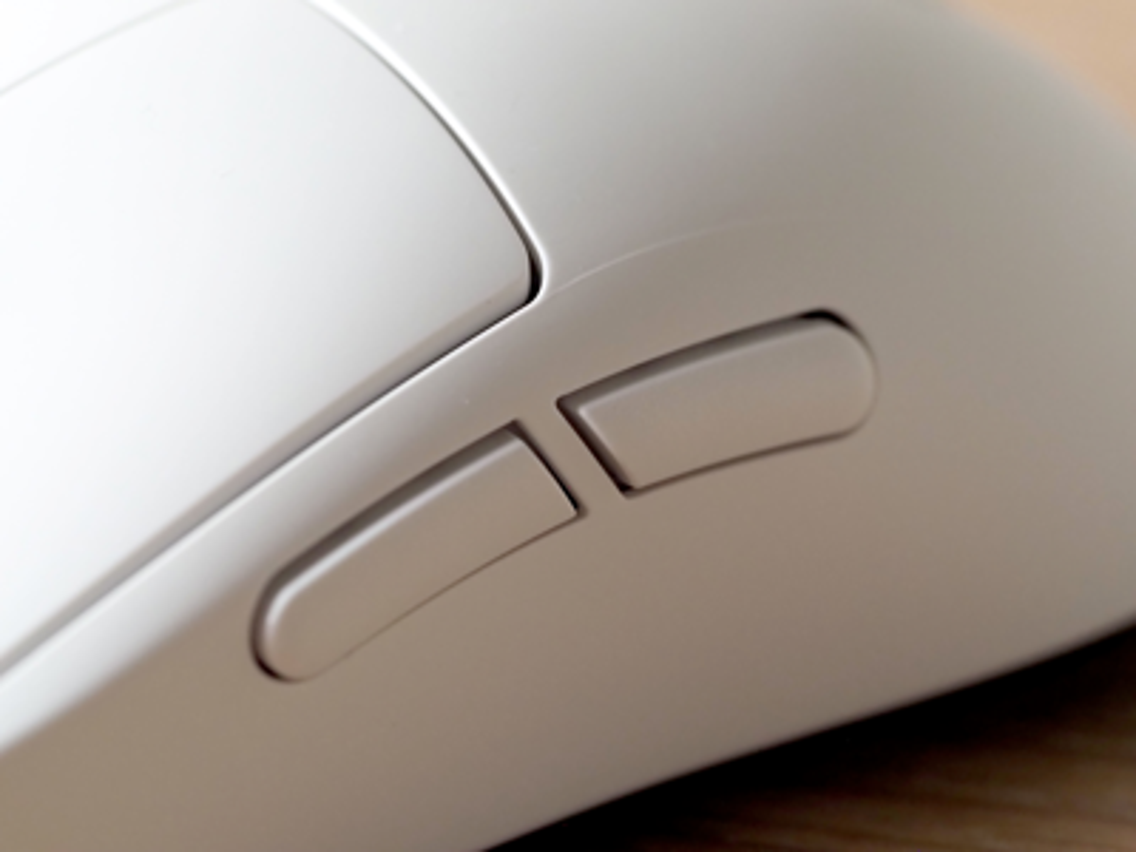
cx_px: 568
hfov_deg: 16.4
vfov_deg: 12.3
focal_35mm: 120
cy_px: 426
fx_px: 3938
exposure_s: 1/125
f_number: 4.5
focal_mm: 60
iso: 2000
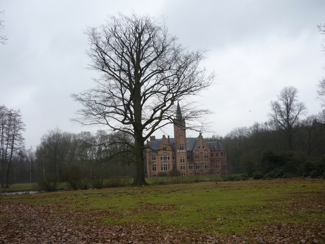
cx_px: 162
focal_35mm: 33
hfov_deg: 55.4
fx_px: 310
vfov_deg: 42.9
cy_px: 122
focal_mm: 5.5
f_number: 2.8
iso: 100
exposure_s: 1/320
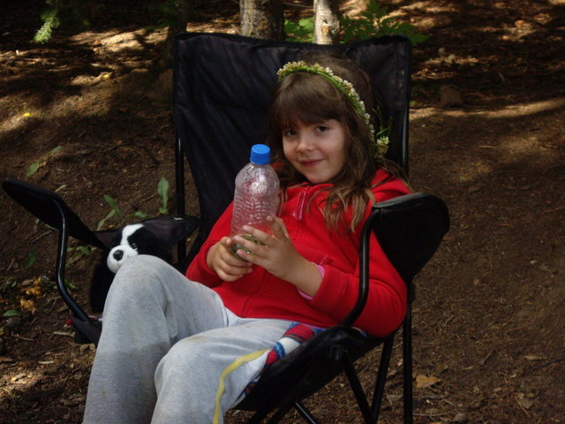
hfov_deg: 17.3
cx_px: 282
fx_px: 1861
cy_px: 212
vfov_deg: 13.0
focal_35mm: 114
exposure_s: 1/125
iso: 200
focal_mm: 18.6
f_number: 5.2
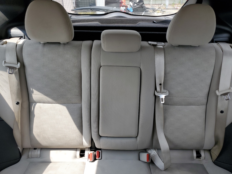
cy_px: 87
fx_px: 174
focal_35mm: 26
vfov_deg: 53.1
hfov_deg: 67.3
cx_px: 116
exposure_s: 1/769
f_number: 1.5
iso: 50
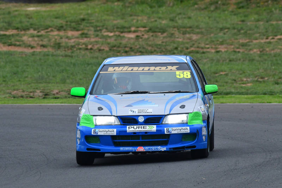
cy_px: 94
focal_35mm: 750
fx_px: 5877
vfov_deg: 1.8
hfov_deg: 2.7
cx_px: 141
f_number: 11
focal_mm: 500
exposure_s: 1/640
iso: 1000
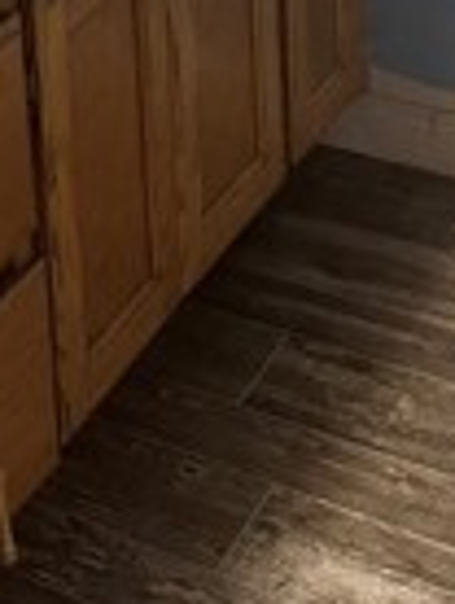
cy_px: -525
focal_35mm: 111
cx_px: -534
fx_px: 1939
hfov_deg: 11.6
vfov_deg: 15.1
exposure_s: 1/120
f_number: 1.78
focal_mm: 6.86
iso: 160
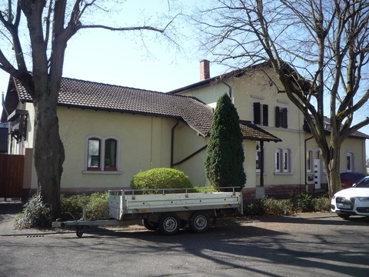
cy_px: 138
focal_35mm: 32
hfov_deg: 56.8
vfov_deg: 44.2
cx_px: 184
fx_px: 341
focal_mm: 5.2
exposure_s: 1/320
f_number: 4
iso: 100
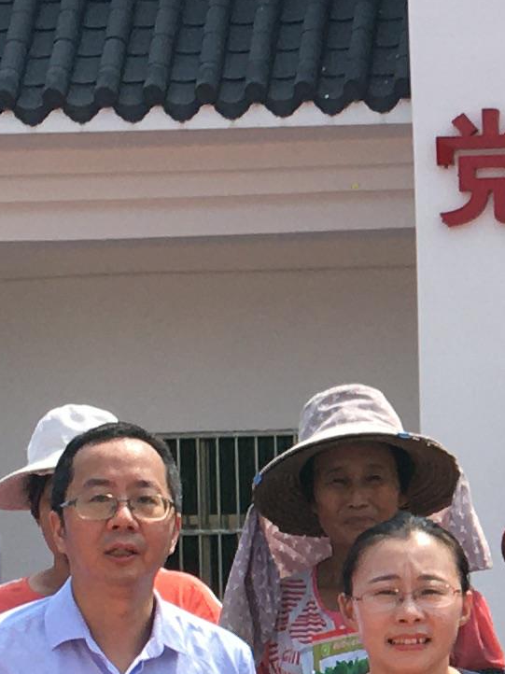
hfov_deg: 8.7
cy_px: 614
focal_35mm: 162
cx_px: 971
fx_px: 3153
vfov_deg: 12.1
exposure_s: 1/1012
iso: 25
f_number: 2.2
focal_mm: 4.15
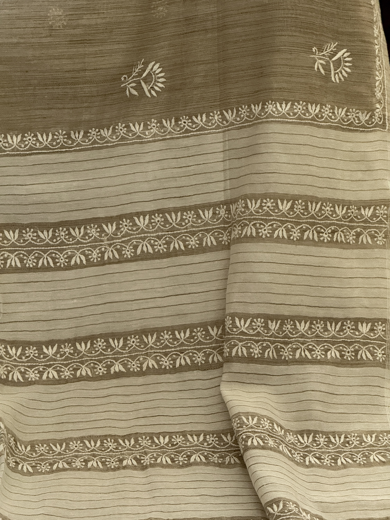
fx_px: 1803
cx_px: 195
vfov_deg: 16.4
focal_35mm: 120
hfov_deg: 12.3
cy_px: 260
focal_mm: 15.66
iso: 640
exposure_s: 1/50
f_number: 2.8
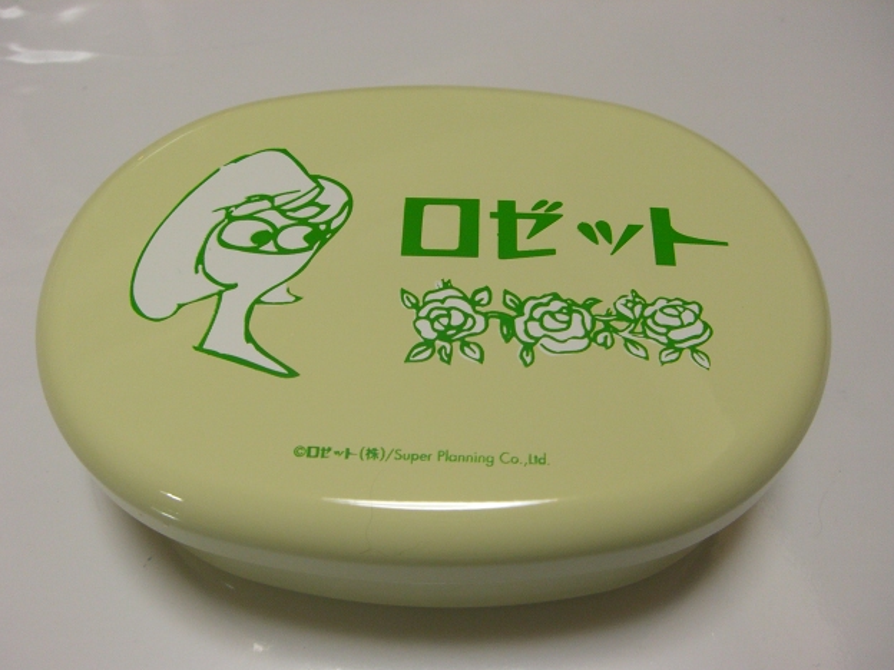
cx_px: 444
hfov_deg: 47.9
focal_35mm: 39
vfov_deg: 36.8
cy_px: 342
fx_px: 1007
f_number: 2.7
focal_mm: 6.2
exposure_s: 1/25
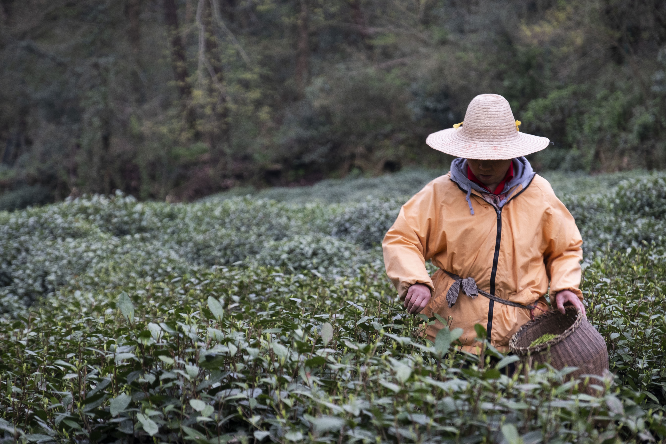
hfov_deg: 13.2
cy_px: 222
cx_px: 333
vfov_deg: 8.8
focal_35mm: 156
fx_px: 2886
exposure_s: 1/60
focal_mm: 104.2
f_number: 5.6
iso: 400
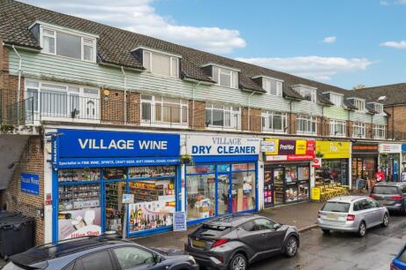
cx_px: 208
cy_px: 137
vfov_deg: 43.5
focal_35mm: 30
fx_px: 338
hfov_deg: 62.0
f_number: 5.6
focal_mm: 29
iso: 320
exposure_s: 1/125
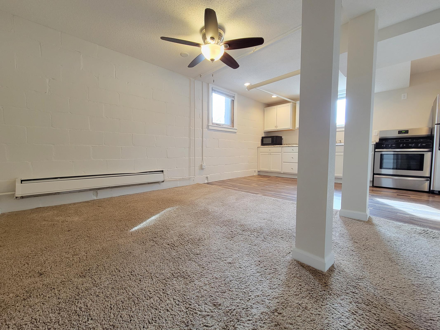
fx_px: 165
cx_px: 220
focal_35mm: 13
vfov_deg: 89.9
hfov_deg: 106.2
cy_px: 165
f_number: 2.2
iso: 320
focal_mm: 2.2
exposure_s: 1/40
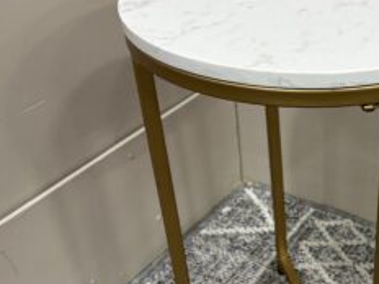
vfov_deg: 26.0
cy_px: 187
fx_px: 613
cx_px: 325
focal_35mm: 56
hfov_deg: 33.0
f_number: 1.6
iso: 250
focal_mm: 5.96
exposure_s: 1/60
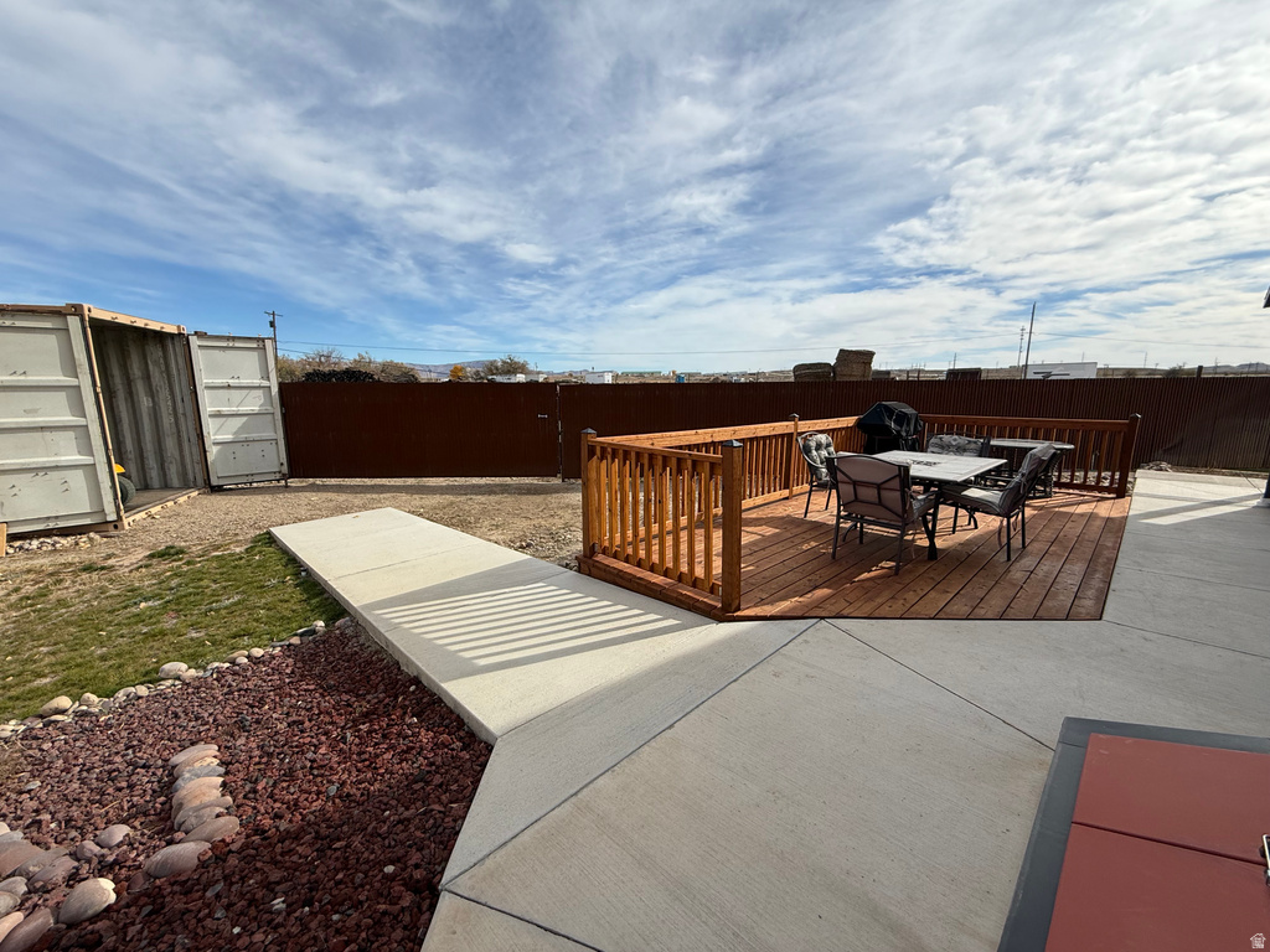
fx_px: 514
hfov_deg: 102.1
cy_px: 476
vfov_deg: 85.7
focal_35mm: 14
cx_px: 635
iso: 50
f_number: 2.2
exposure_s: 1/2237
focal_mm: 2.22
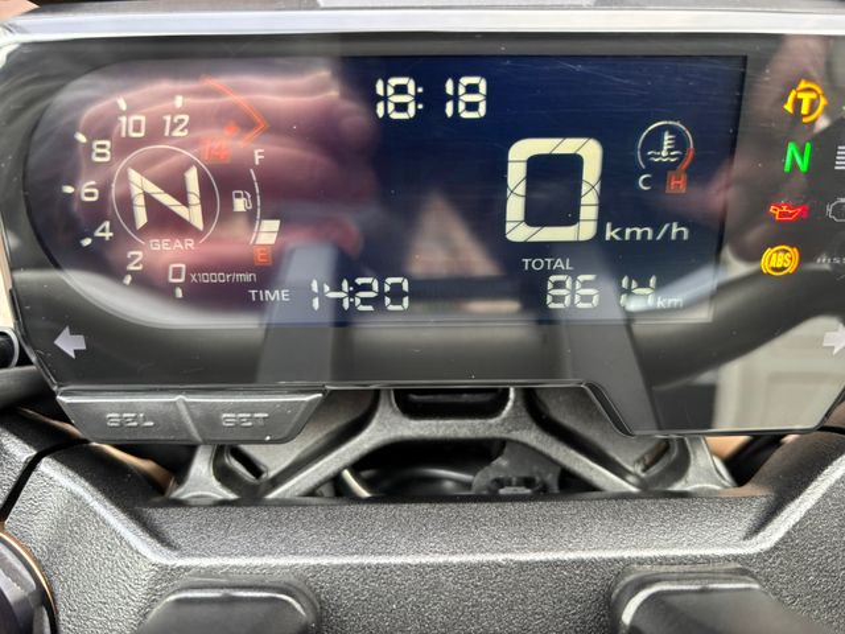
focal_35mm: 26
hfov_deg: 67.3
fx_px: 635
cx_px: 422
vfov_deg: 53.1
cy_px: 317
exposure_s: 1/88
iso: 125
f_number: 1.6
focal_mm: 5.96
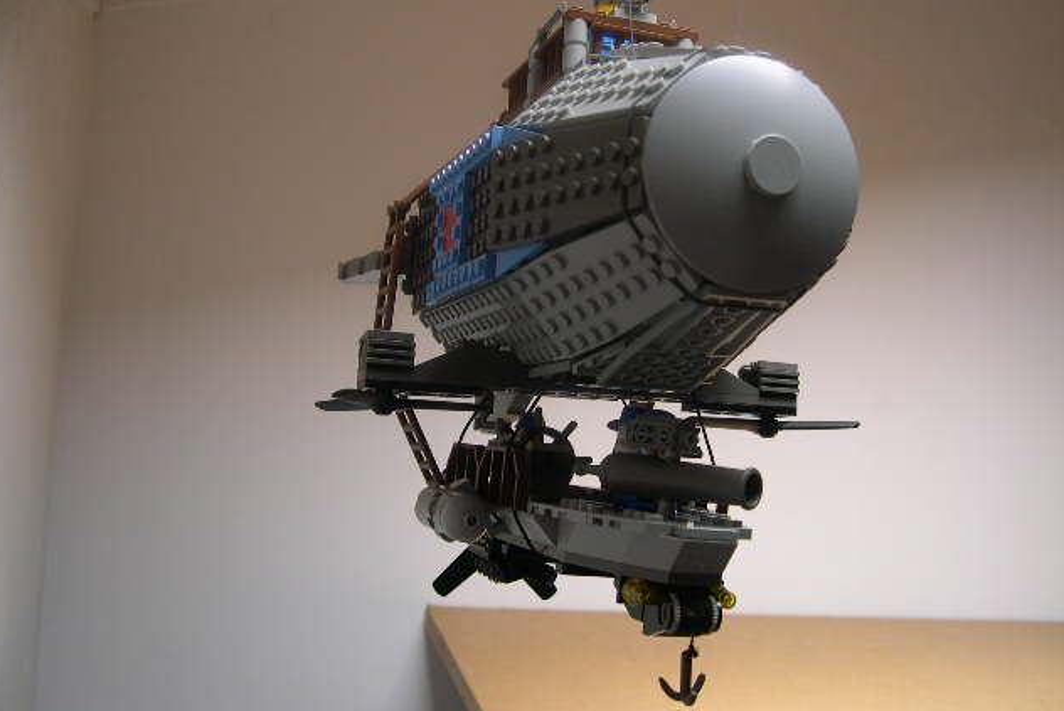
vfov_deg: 33.4
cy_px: 322
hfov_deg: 48.4
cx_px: 529
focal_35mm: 40
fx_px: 1183
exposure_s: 1/106
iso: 100
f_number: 2.8
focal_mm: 8
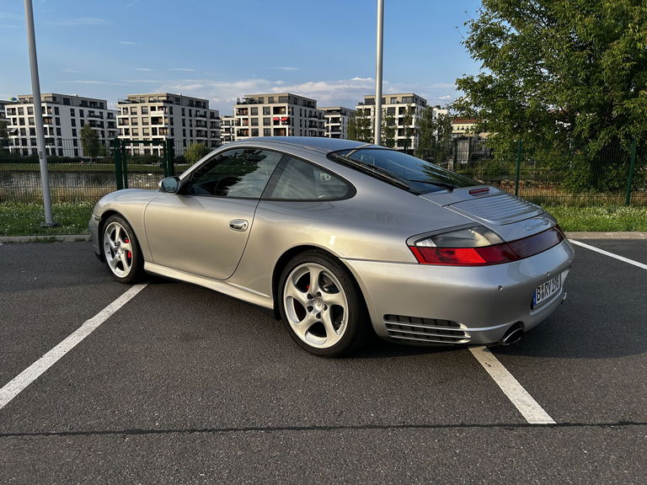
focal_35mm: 26
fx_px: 486
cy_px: 242
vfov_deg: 53.1
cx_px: 324
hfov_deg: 67.3
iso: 50
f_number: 1.5
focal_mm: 5.7
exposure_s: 1/1488
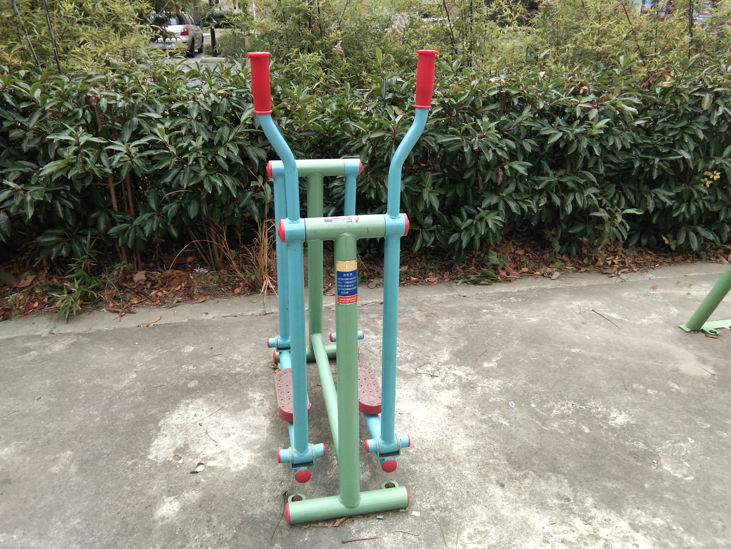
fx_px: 655
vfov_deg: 45.4
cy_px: 274
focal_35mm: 31
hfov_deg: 58.4
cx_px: 366
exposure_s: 1/50
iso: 200
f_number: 2.2
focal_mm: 3.69
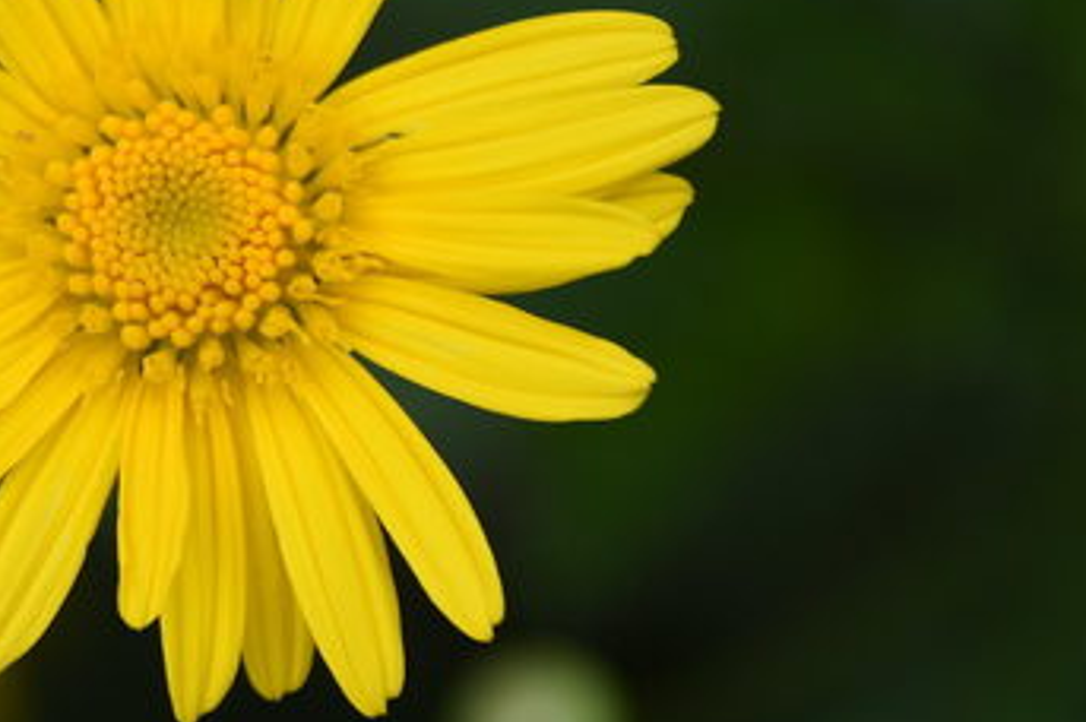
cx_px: 184
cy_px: 180
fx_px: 23748
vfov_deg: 1.7
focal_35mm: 788
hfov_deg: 2.6
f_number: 6.3
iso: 400
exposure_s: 1/400
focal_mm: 300
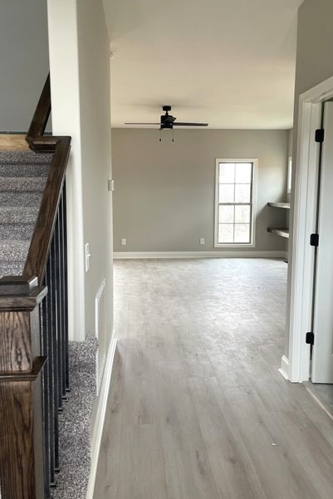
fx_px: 416
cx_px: 168
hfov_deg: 43.6
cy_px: 235
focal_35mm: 30
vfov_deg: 61.9
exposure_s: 1/89
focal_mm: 5.1
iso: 125
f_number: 1.6
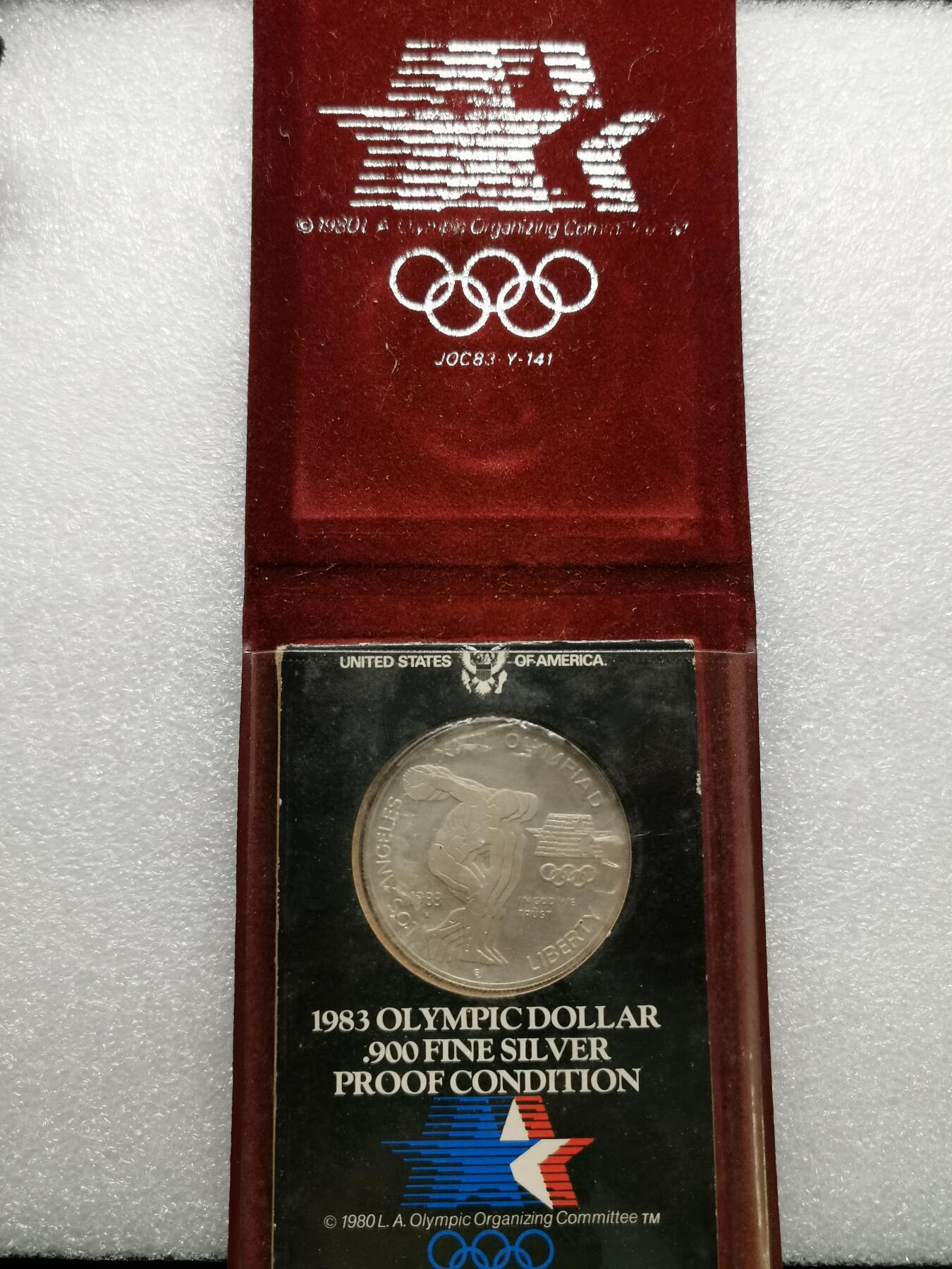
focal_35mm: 38
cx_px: 476
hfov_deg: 37.7
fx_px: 1393
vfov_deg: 49.0
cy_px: 634
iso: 80
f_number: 1.6
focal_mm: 5.56
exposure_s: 1/100
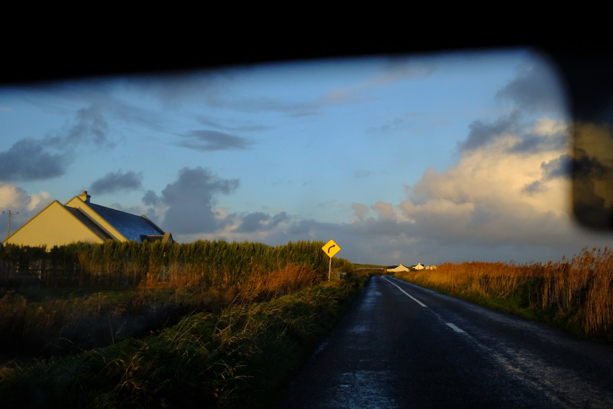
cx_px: 306
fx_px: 698
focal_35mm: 41
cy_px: 204
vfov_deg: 32.6
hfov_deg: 47.4
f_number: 2.8
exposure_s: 1/6400
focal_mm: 27
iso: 1600
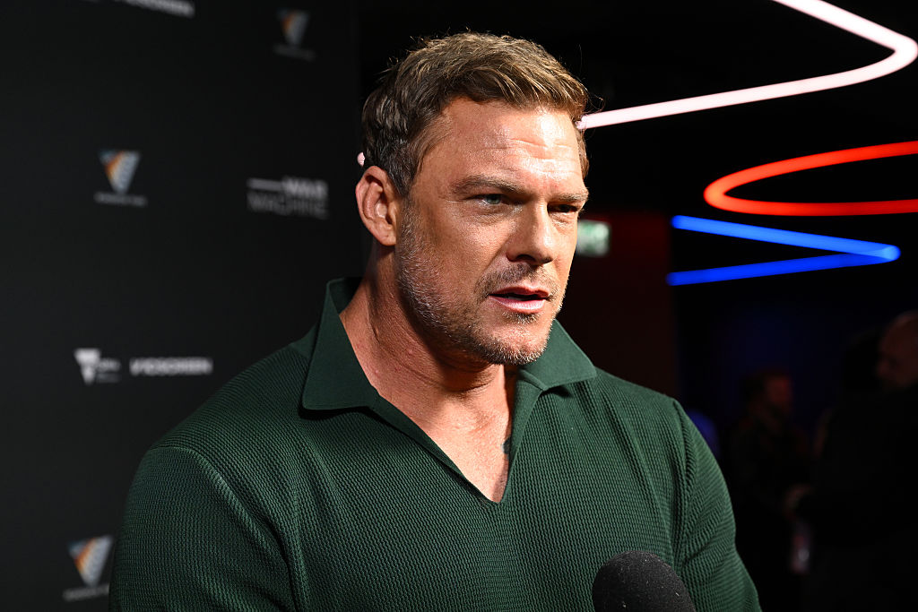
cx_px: 459
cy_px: 306
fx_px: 1683
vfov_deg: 20.6
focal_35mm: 66
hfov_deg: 30.5
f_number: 5.6
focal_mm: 66
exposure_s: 1/320
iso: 2000
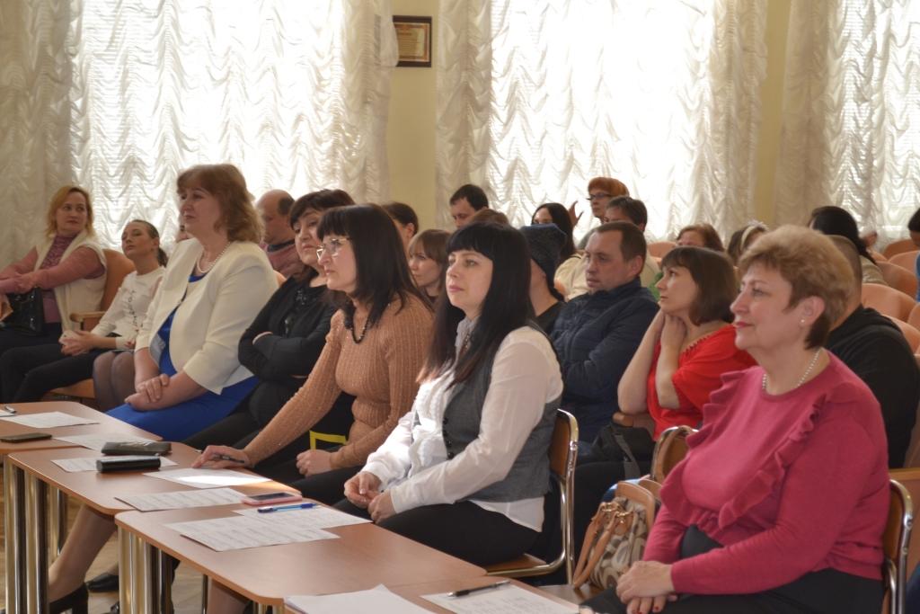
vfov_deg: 16.6
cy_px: 307
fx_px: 2108
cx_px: 460
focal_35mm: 82
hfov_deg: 24.6
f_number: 5.6
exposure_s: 1/30
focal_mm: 55
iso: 160
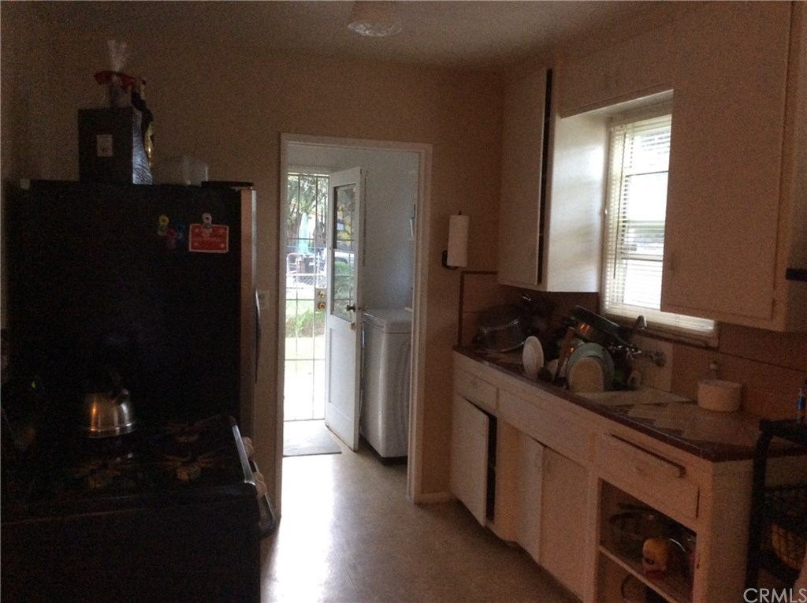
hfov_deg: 56.9
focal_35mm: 32
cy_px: 302
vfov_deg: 44.1
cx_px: 404
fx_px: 745
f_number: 2.4
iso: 320
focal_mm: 3.3
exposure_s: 1/15
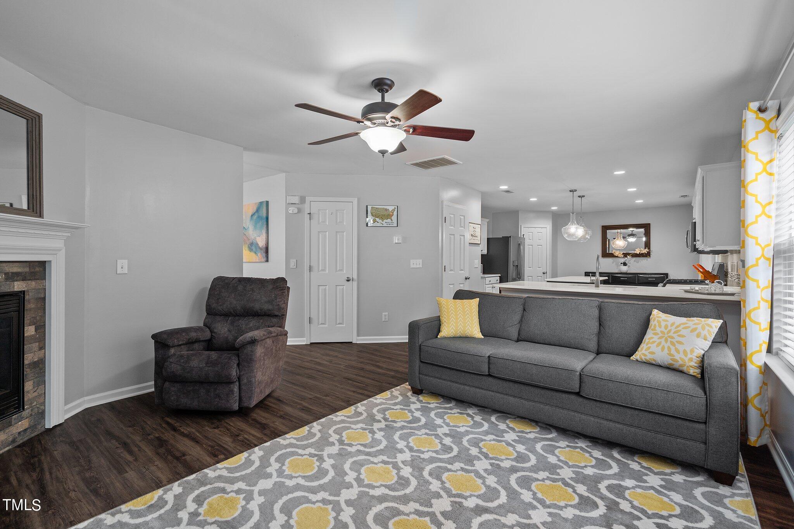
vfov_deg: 73.7
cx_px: 397
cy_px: 264
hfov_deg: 96.7
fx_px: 353
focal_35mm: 16
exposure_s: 1/1.43
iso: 400
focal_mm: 16
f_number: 8
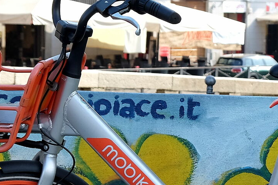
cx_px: 271
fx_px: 1150
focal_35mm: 149
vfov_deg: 9.2
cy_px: 169
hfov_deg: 13.6
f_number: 5.6
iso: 200
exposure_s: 1/220
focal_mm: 30.2
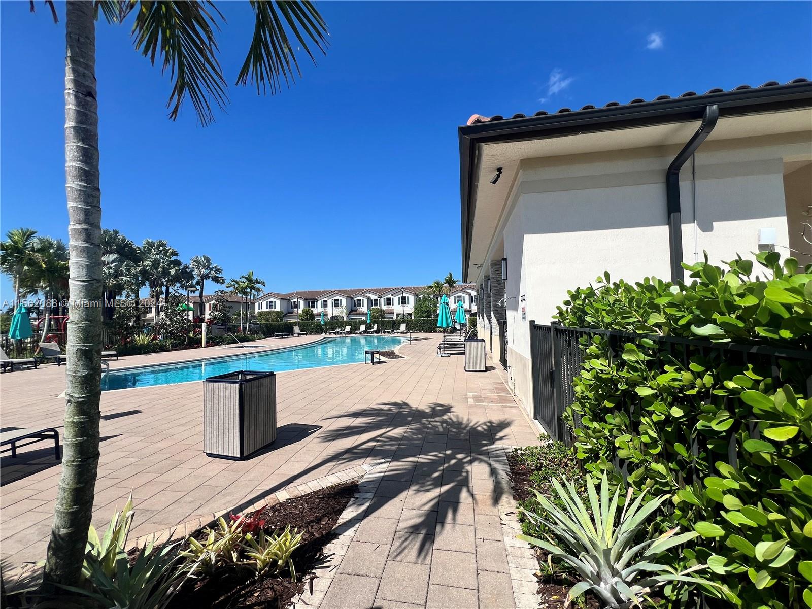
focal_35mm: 13
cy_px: 304
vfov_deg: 89.9
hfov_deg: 106.2
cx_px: 406
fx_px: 305
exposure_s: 1/2801
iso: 32
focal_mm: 1.57
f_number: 1.8
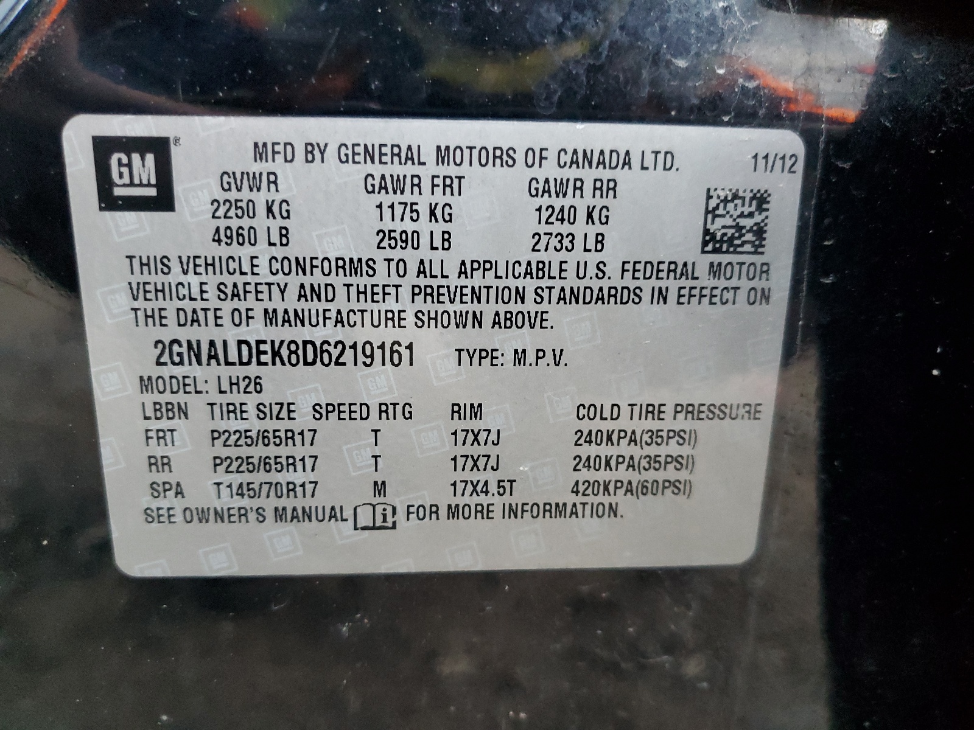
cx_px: 487
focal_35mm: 26
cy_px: 365
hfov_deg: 67.3
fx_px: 732
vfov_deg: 53.1
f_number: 1.5
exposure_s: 1/30
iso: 301
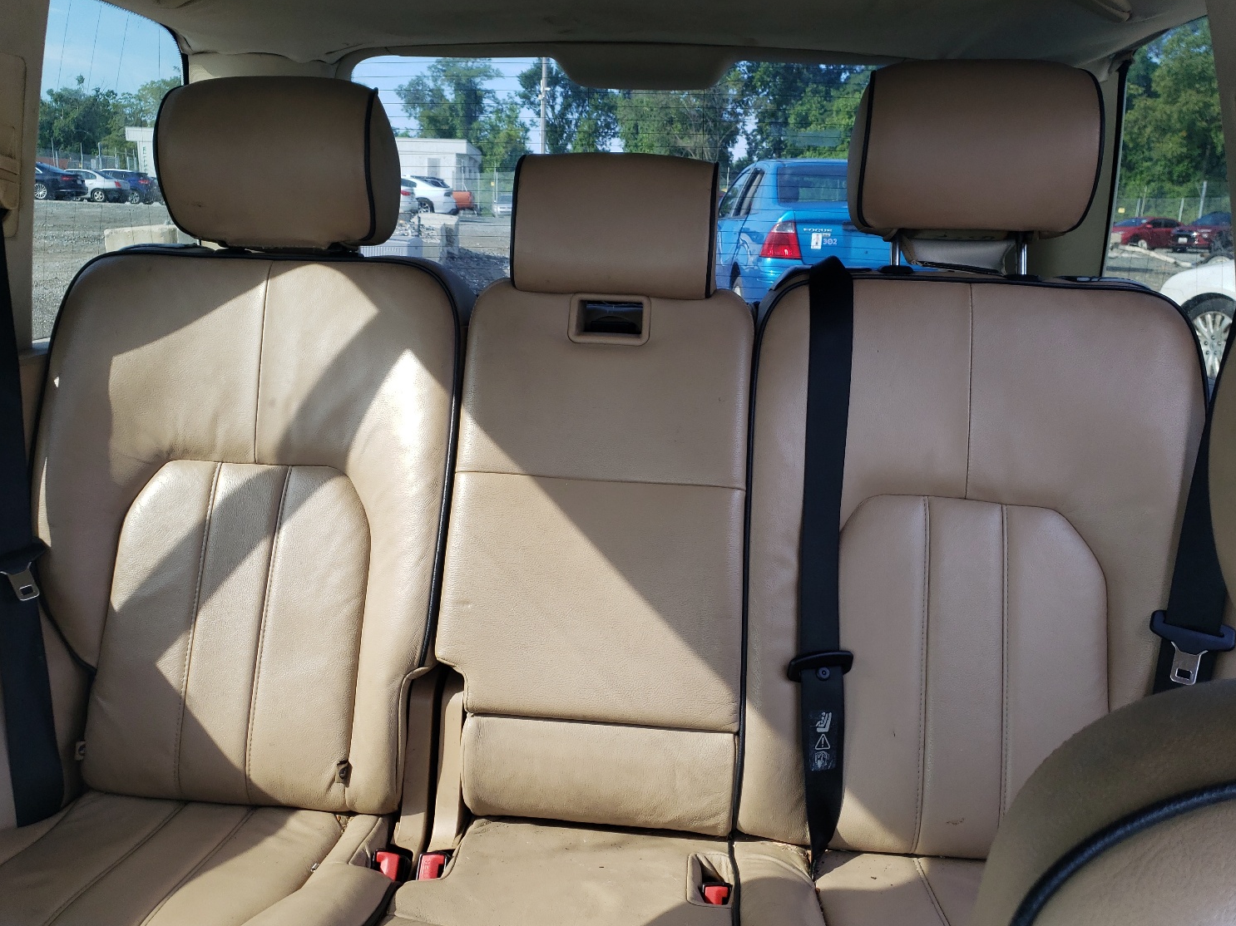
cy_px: 455
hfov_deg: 63.5
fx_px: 1000
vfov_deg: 49.7
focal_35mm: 28
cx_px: 611
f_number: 1.5
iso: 50
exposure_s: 1/244
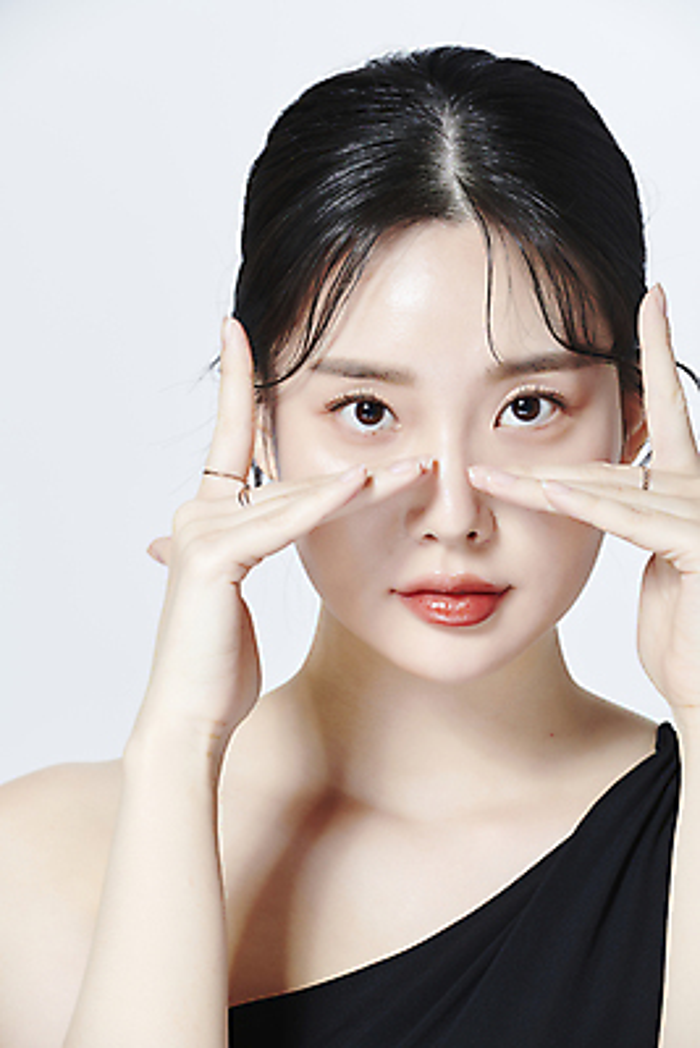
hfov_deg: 6.9
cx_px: 350
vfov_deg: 10.3
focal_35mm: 200
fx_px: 5828
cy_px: 524
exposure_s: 1/125
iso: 64
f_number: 11
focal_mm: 200
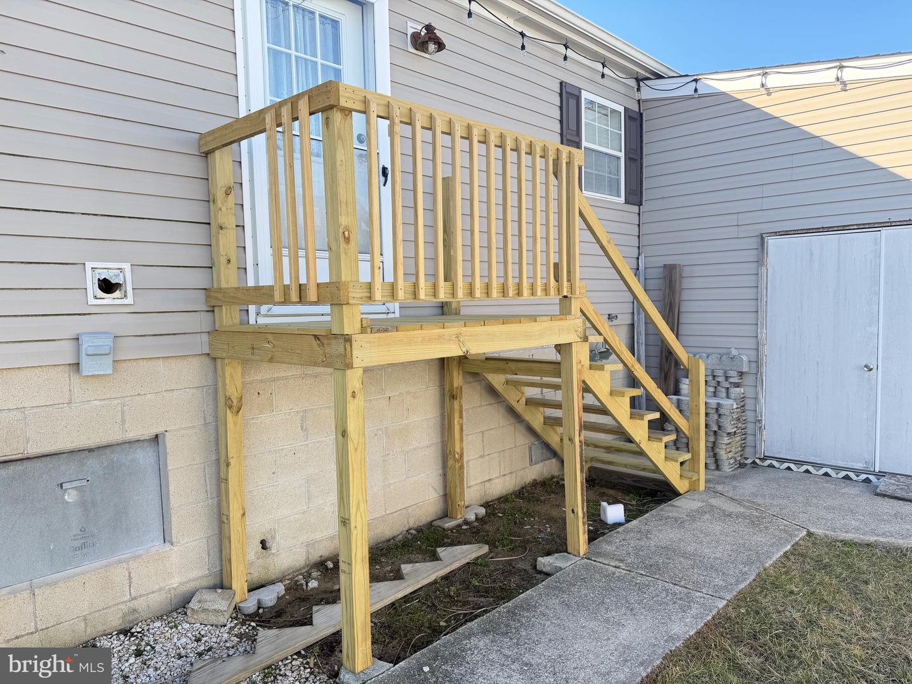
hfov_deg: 71.6
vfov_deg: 56.8
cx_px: 456
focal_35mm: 24
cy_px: 342
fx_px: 632
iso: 100
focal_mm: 6.76
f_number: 1.78
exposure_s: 1/627
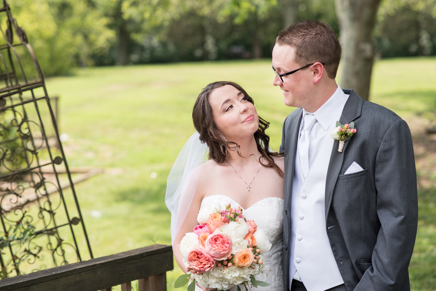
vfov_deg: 16.1
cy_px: 146
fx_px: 1030
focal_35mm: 85
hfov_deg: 23.9
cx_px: 218
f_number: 3.2
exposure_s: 1/640
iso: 100
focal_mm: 85
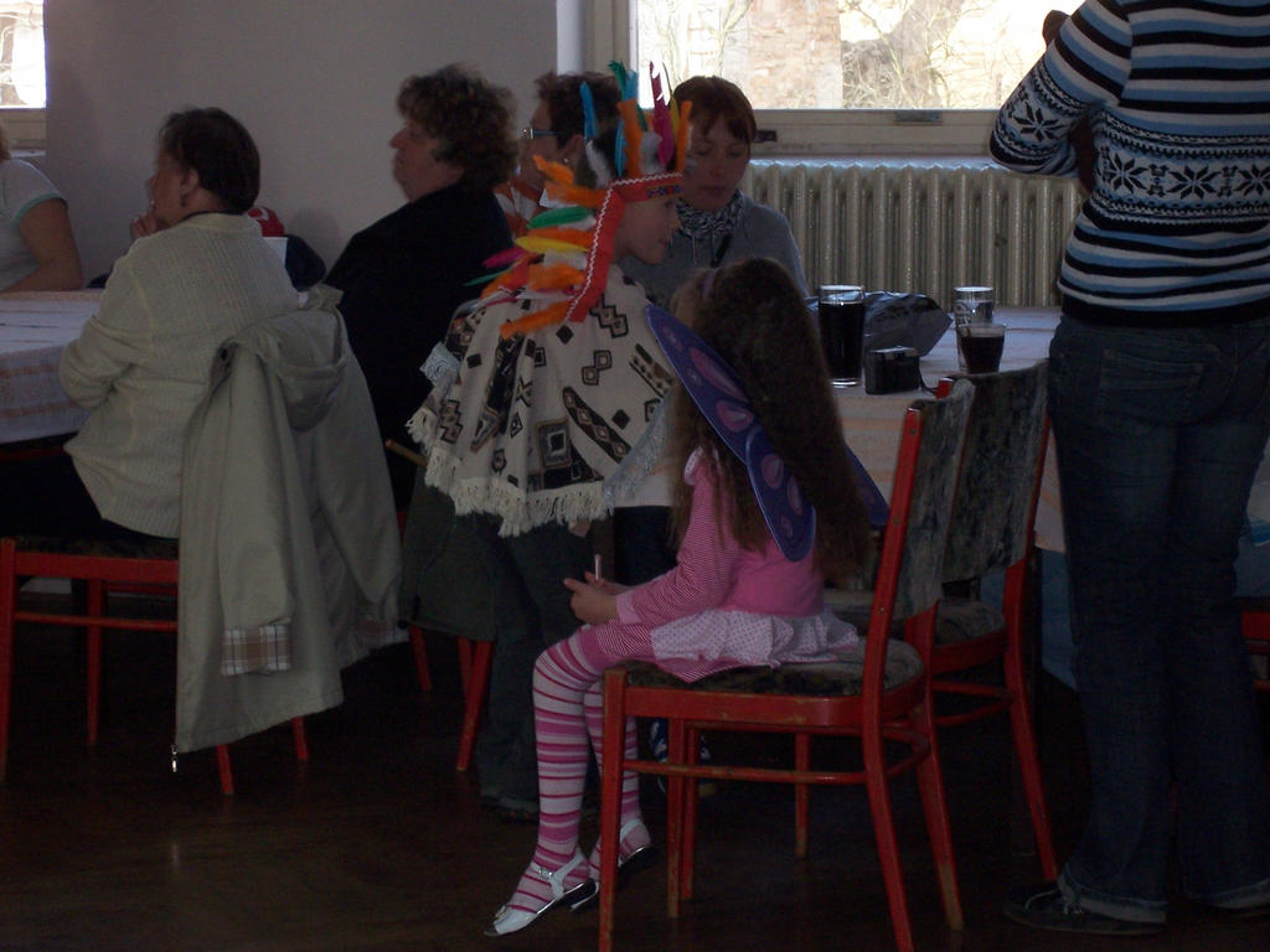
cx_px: 635
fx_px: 4843
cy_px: 476
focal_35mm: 132
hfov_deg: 14.9
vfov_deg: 11.2
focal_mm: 22
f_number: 4.8
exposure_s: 1/125
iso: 140
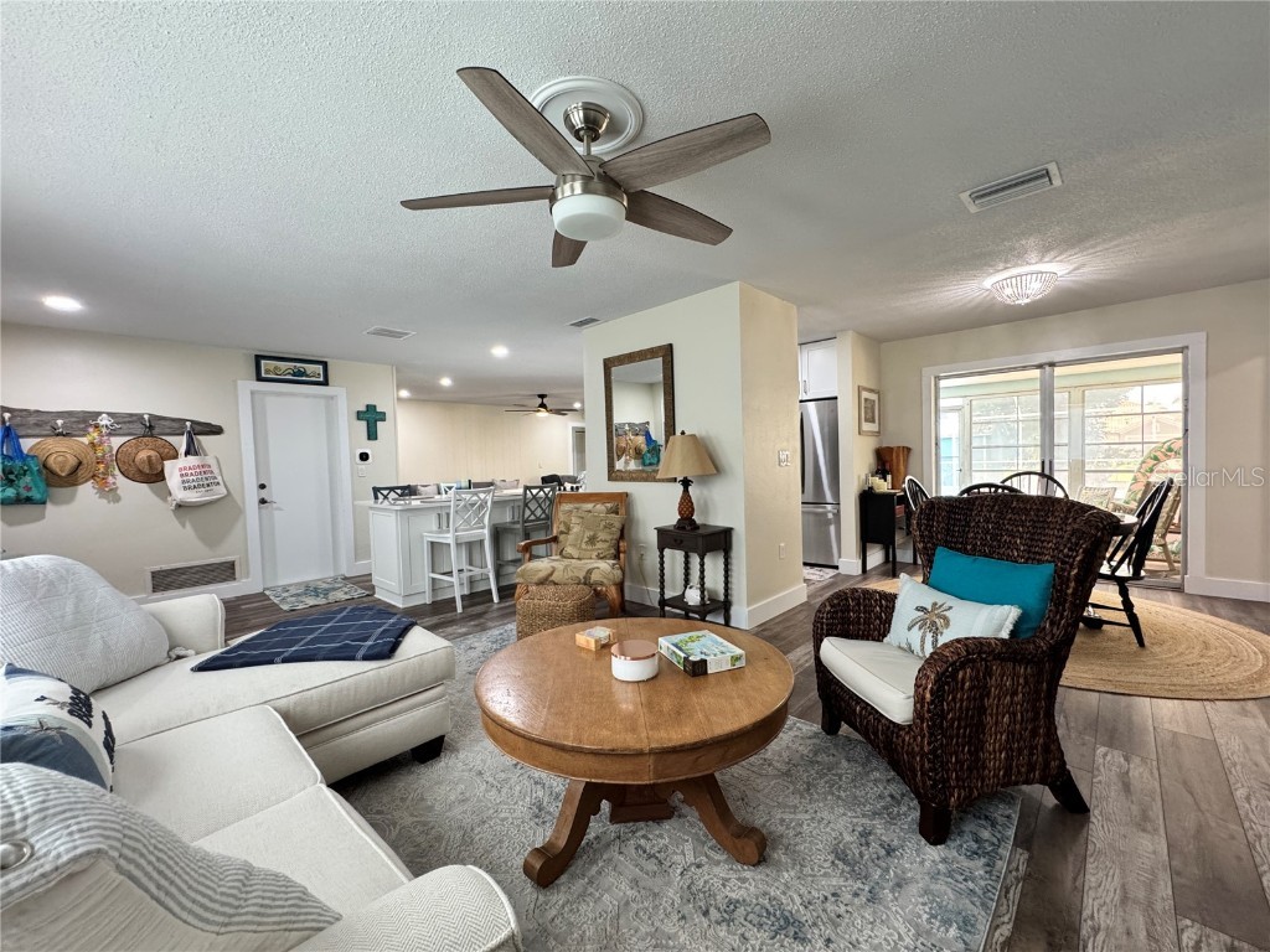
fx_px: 514
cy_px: 476
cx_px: 635
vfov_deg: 85.7
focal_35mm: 14
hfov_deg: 102.1
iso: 320
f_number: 2.2
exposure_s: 1/60
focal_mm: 2.22
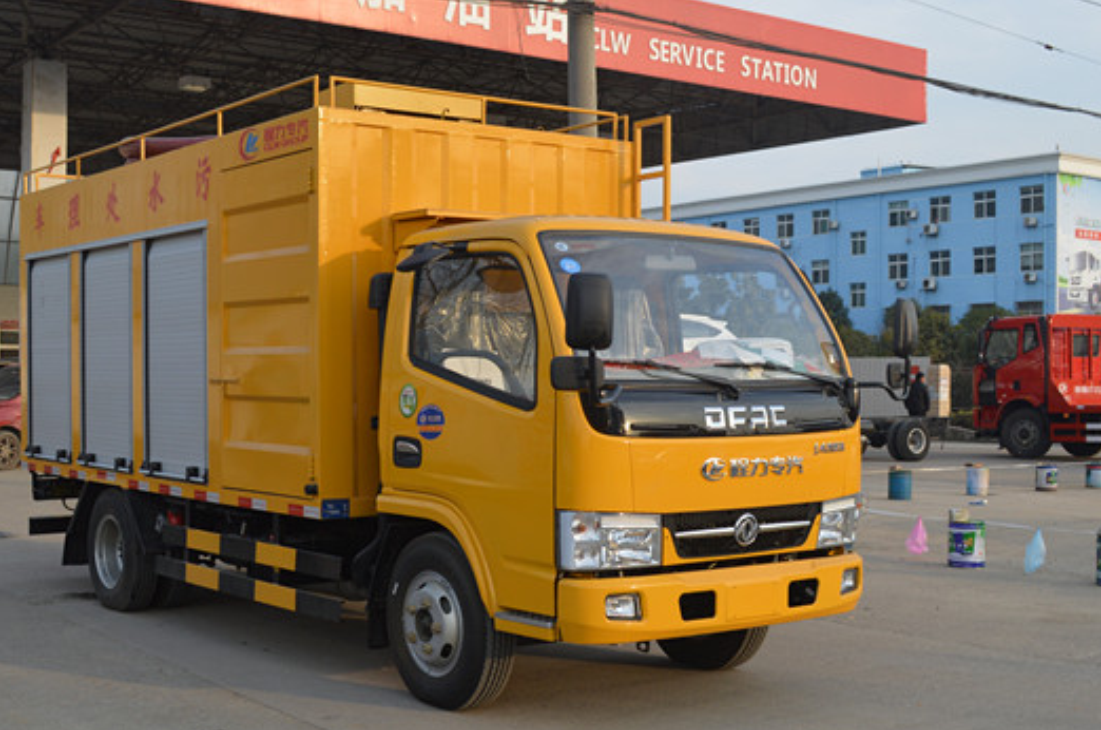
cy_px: 406
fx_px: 1404
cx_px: 466
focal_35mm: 46
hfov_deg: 42.7
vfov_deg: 29.1
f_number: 5.6
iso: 100
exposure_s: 1/125
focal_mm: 20
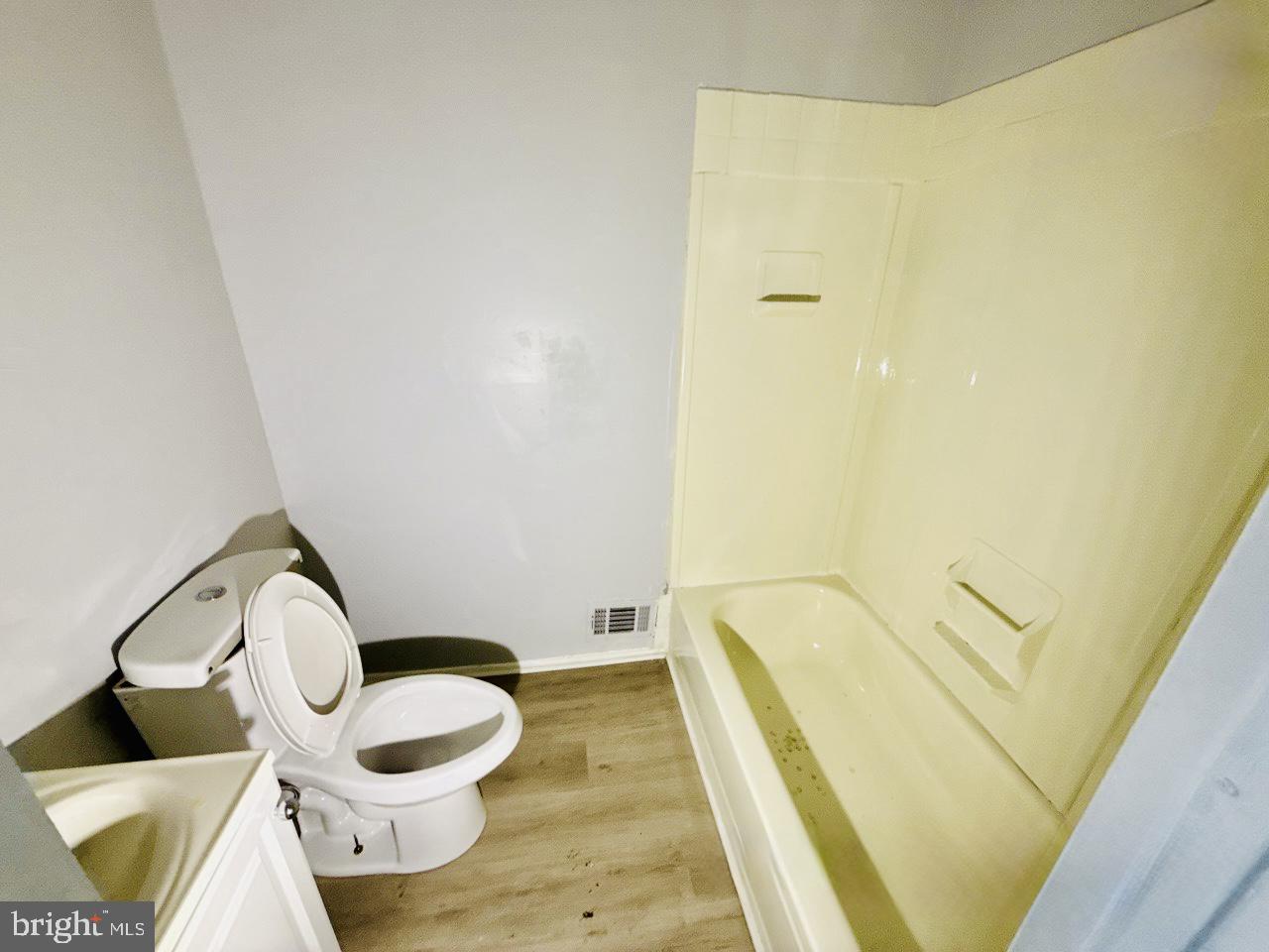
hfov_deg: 102.1
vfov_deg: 85.7
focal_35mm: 14
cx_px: 634
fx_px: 513
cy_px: 476
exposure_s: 1/99
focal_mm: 2.22
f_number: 2.2
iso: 200
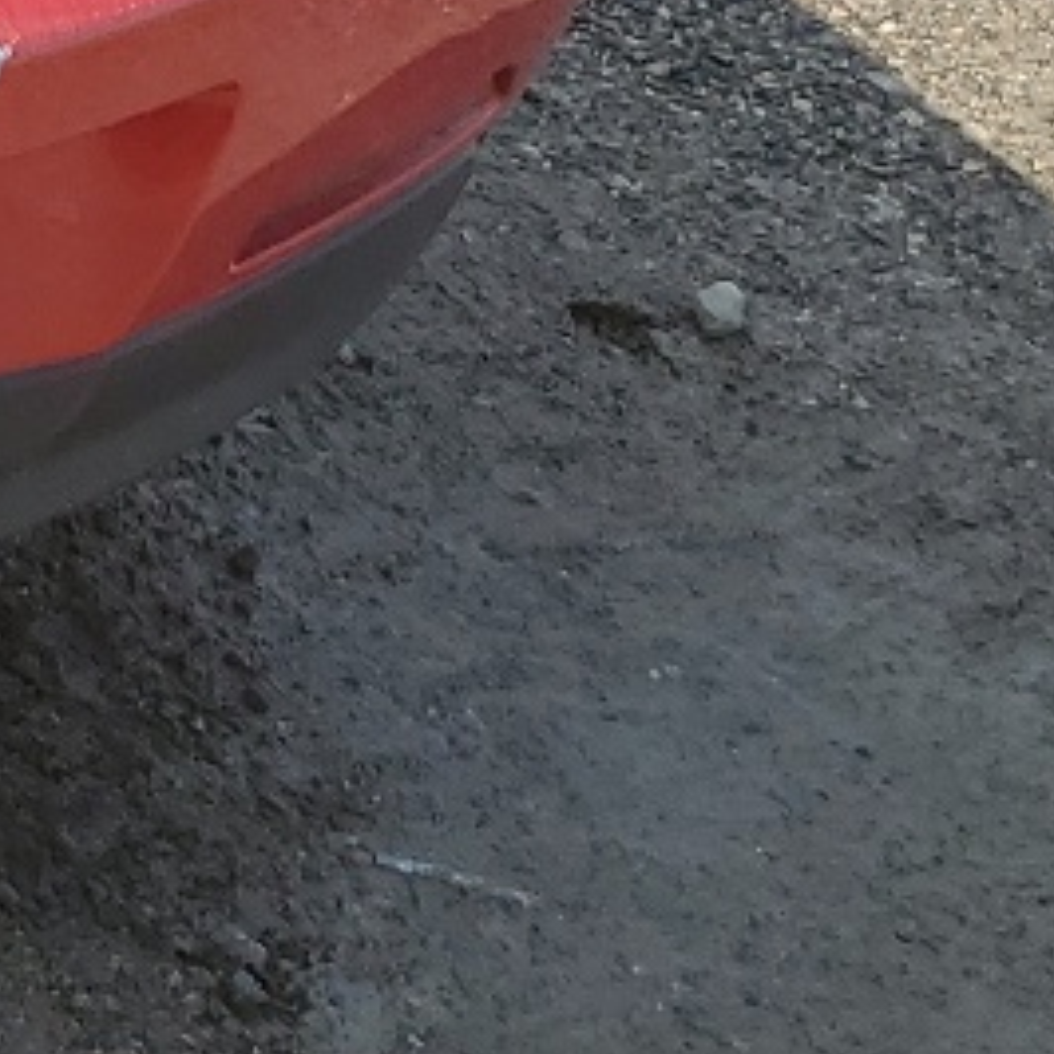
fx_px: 4754
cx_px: -991
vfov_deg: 12.0
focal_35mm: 138
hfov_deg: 11.5
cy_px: -598
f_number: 1.5
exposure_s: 1/2000
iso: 50
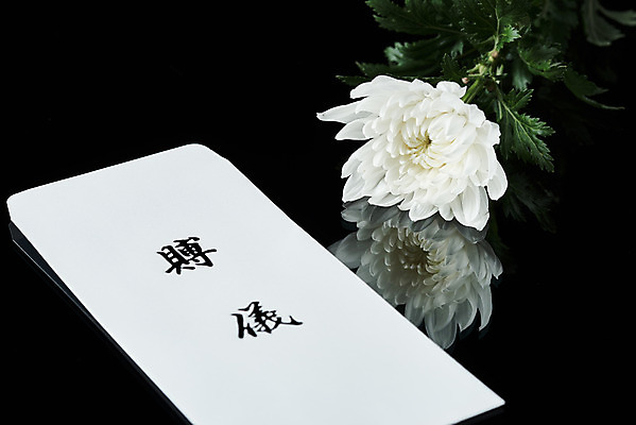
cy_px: 212
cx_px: 318
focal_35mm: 105
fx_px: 1856
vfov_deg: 13.1
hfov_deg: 19.4
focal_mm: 105
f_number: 10
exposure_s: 1/125
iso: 100
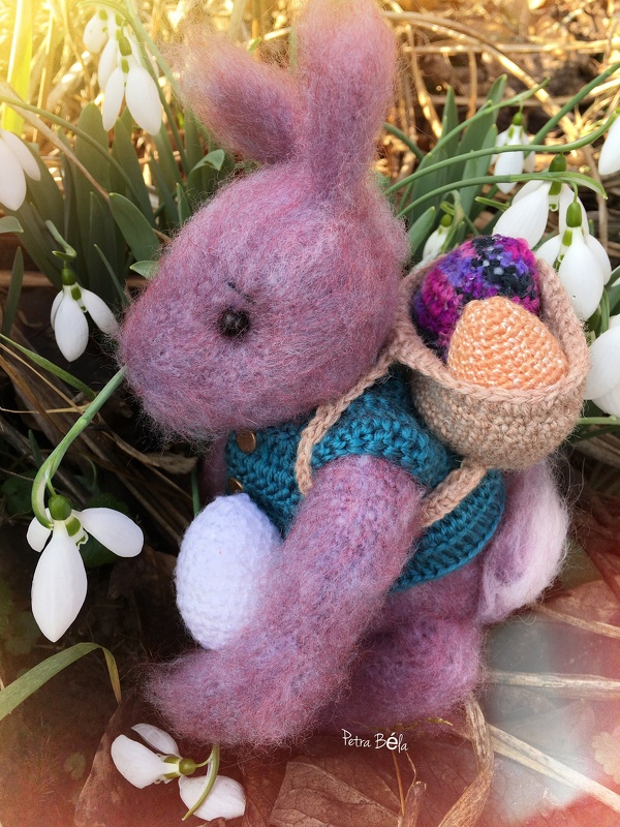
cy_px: 414
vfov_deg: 61.7
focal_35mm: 29
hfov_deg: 48.2
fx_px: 693
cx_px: 310
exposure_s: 1/213
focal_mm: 4.15
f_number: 2.2
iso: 25
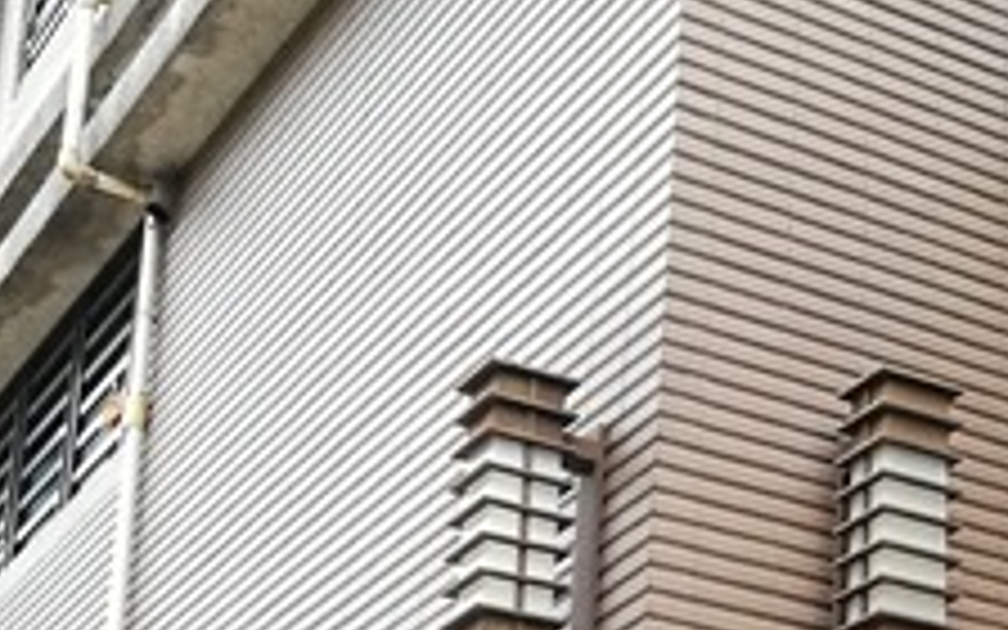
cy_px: 878
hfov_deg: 20.0
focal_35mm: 92
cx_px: 1426
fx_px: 2527
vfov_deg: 13.6
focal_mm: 4.5
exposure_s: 1/60
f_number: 2.2
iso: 160
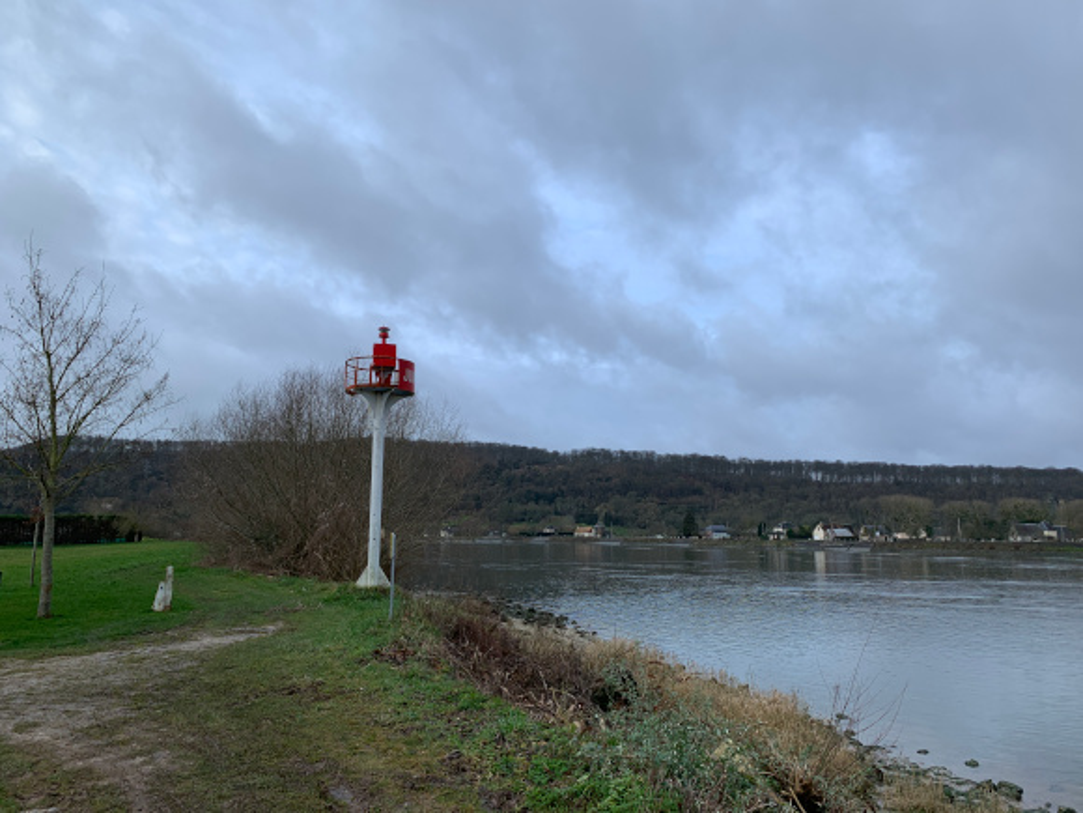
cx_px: 542
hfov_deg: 67.3
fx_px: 813
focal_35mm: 26
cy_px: 406
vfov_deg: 53.1
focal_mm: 4.25
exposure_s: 1/573
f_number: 1.8
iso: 25
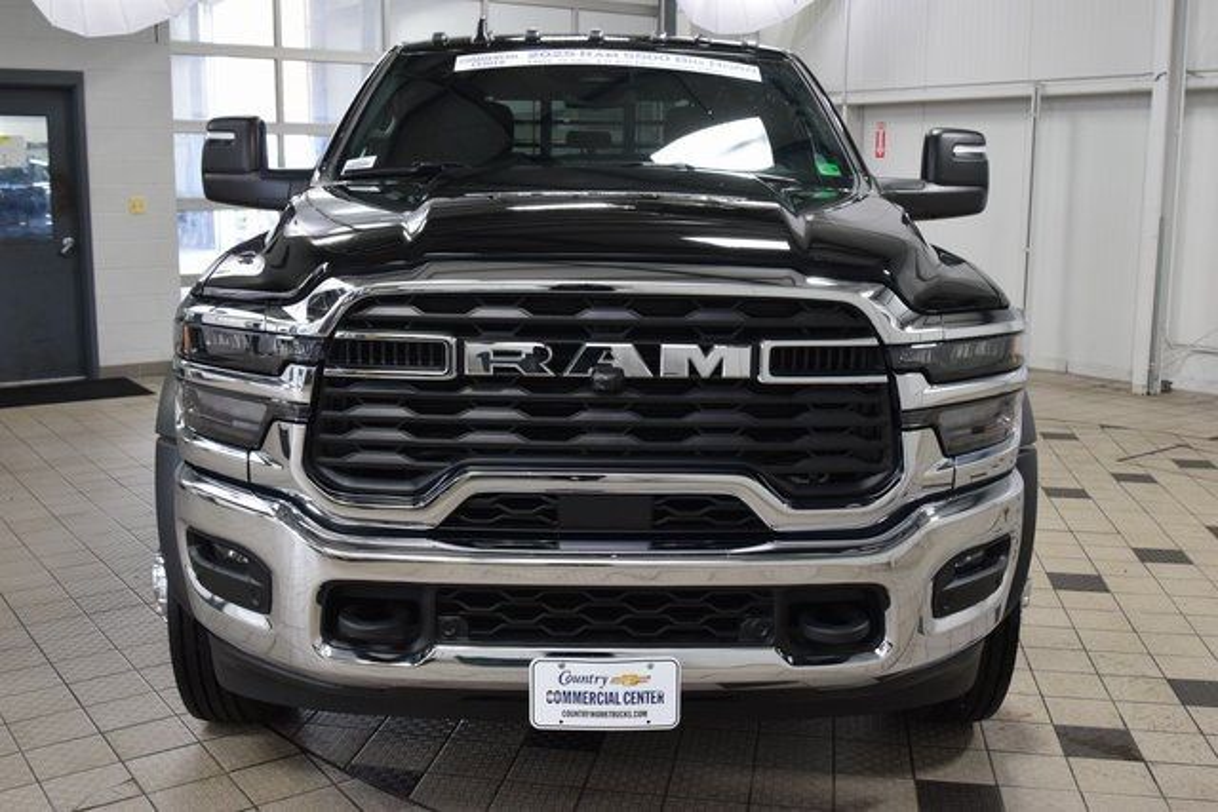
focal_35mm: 36
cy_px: 406
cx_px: 609
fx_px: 1218
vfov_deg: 36.9
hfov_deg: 53.1
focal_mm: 24
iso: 1600
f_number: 7.1
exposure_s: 1/60
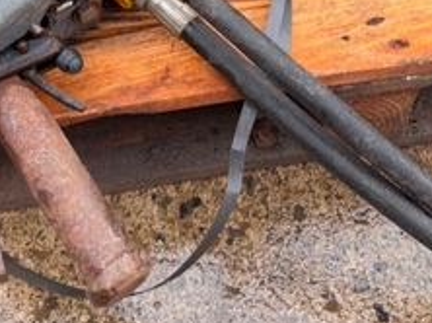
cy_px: -99
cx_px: 237
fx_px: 810
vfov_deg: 20.5
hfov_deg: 29.8
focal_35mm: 65
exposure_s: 1/414
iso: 80
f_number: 1.78
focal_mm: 6.76
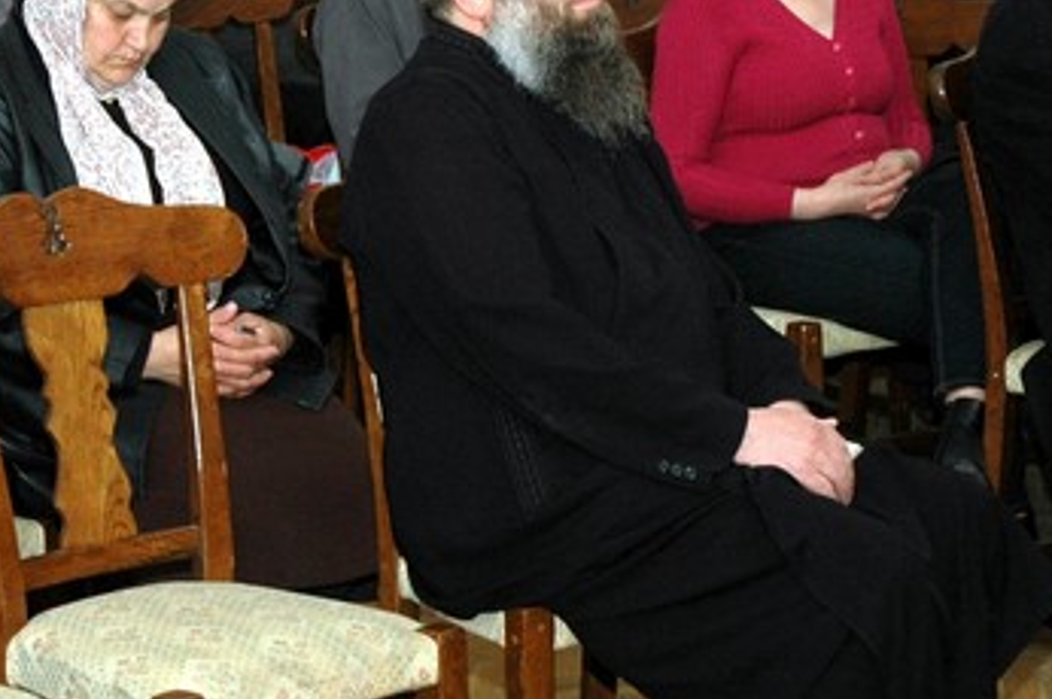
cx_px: 541
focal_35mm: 137
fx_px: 4014
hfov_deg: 14.9
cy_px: 546
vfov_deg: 9.9
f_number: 4.5
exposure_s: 1/60
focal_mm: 31
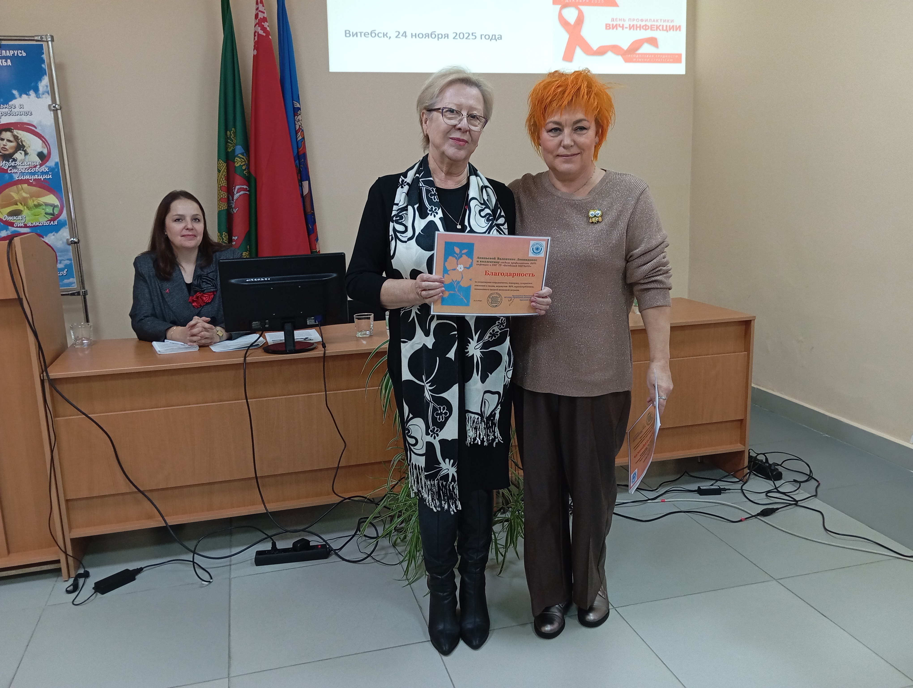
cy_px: 344
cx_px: 456
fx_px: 740
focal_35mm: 28
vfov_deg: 49.9
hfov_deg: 63.4
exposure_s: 1/33.3
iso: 230
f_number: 1.8
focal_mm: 4.25
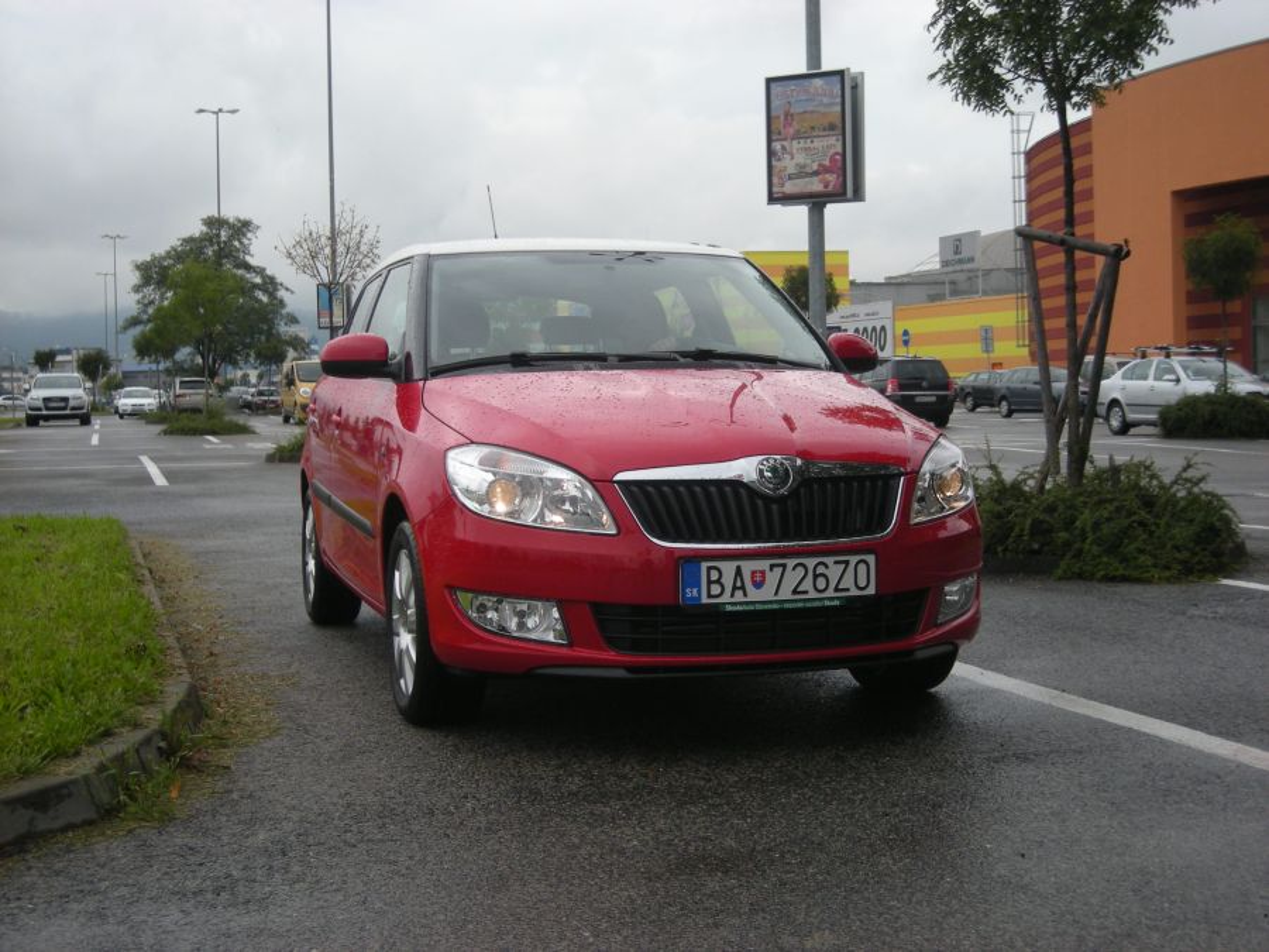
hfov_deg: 38.9
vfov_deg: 29.7
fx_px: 1796
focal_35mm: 49
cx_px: 634
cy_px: 476
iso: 64
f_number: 6.4
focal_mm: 7.9
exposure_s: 1/130
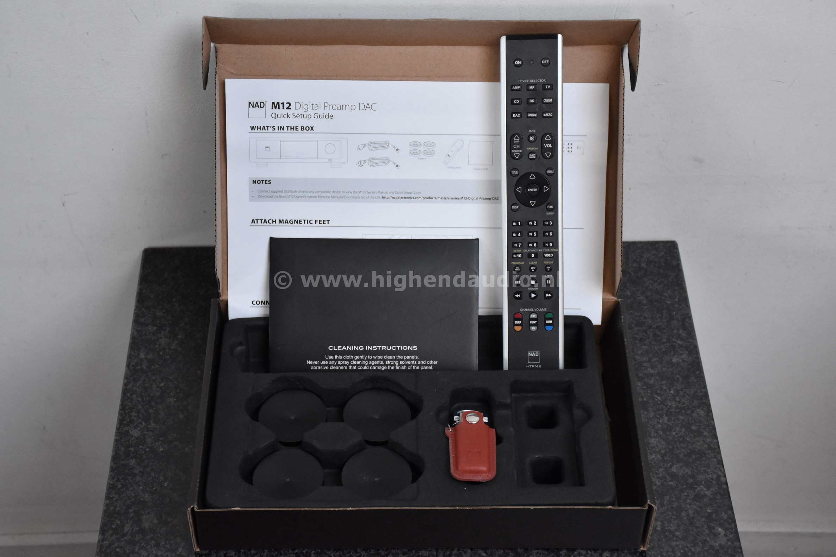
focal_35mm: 68
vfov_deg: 20.2
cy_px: 278
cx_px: 418
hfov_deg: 29.9
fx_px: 1567
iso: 2200
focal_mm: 45
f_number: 4.5
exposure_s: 1/60
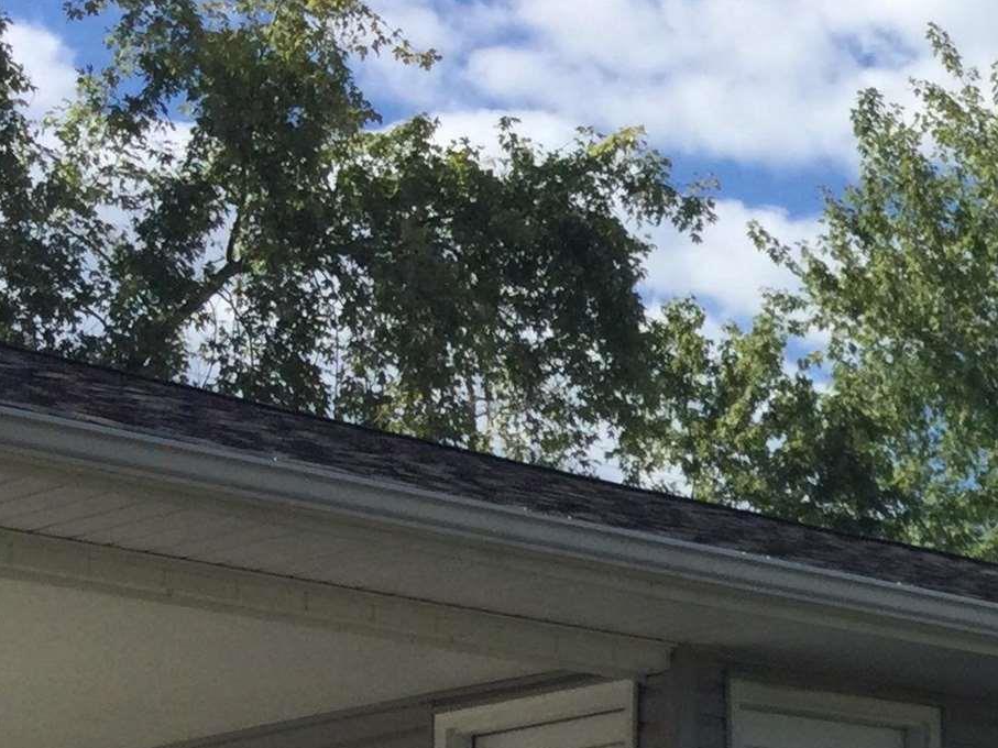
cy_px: 844
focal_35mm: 105
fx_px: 3027
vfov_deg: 13.8
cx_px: 1298
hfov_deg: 17.5
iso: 25
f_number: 2.4
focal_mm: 3.3
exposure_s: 1/1181
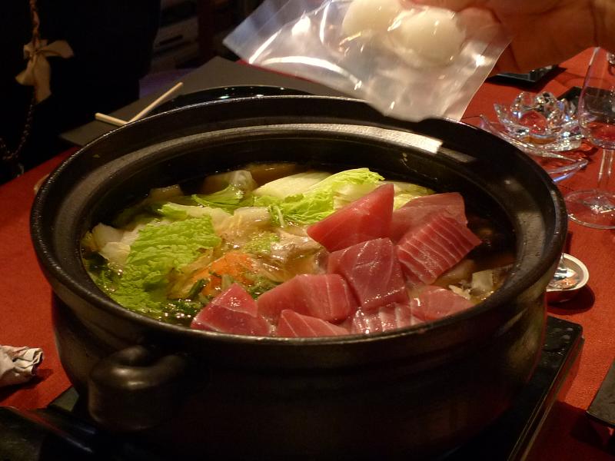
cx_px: 308
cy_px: 230
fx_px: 888
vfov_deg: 29.1
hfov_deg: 38.2
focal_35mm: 50
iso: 320
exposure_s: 1/40
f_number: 2.2
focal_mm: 5.9
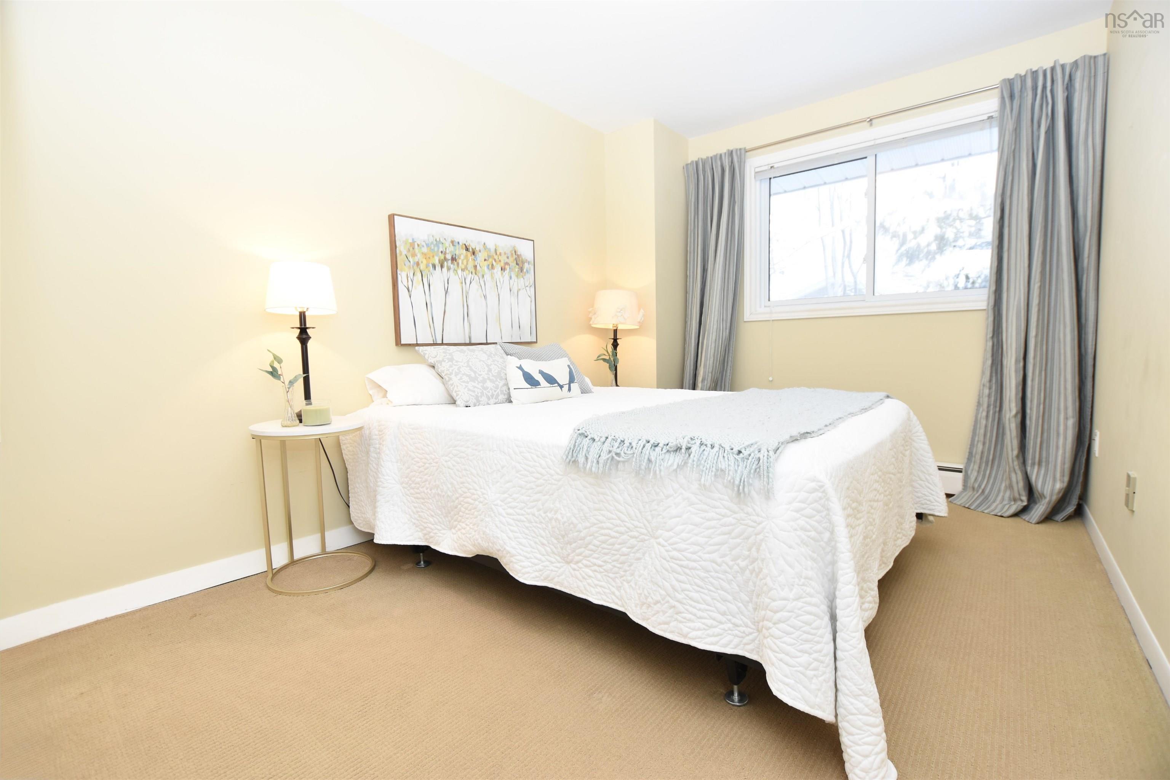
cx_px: 585
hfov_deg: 100.4
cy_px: 390
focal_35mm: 15
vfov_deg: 77.3
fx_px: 488
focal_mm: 10
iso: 400
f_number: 4
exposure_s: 1/60
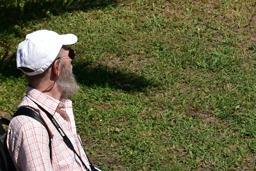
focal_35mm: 200
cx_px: 281
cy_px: 107
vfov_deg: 6.9
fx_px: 1422
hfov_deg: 10.2
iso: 320
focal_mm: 48
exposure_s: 1/500
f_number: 11
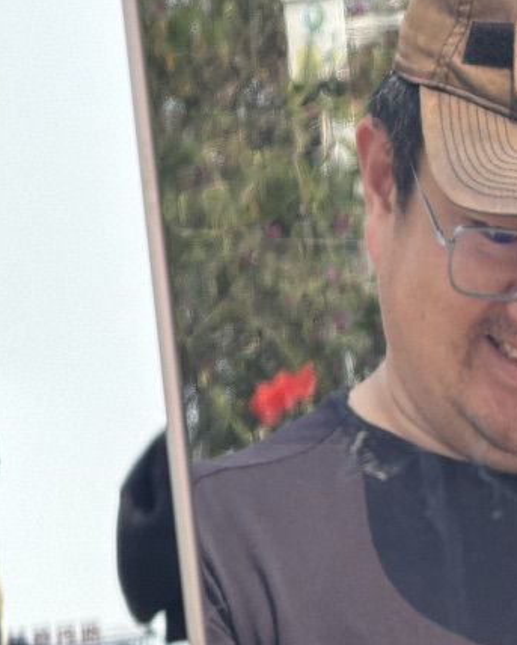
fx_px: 5350
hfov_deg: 5.5
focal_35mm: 280
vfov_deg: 6.9
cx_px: 550
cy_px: 262
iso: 64
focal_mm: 15.66
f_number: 2.8
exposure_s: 1/525
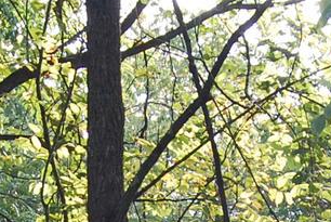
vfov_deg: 5.1
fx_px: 2403
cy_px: 534
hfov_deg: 7.9
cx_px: 154
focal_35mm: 261
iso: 200
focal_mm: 26
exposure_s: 1/60
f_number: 8
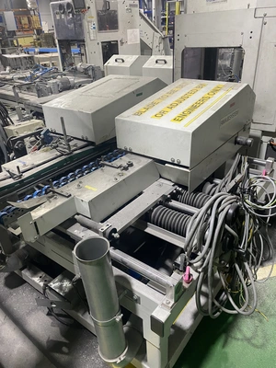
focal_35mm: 26
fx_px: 276
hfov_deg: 53.1
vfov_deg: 67.3
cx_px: 138
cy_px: 184
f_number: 1.8
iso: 250
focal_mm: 4.25
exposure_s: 1/50
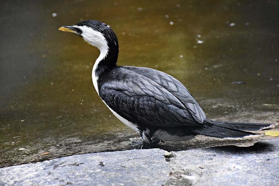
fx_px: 1628
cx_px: 140
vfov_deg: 6.5
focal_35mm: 210
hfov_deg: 9.8
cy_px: 93
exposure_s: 1/500
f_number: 5.6
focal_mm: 140
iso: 3600
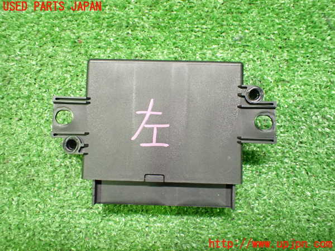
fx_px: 290
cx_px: 168
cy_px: 126
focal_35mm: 30
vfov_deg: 46.8
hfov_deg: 60.0
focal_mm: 5.4
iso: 1000
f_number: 2.3
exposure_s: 1/30
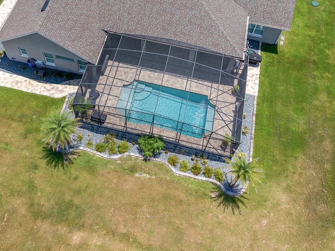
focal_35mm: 41
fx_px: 397
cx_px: 138
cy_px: 49
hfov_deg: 45.6
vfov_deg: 34.0
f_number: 1.8
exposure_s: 1/3000
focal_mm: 8.67
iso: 130
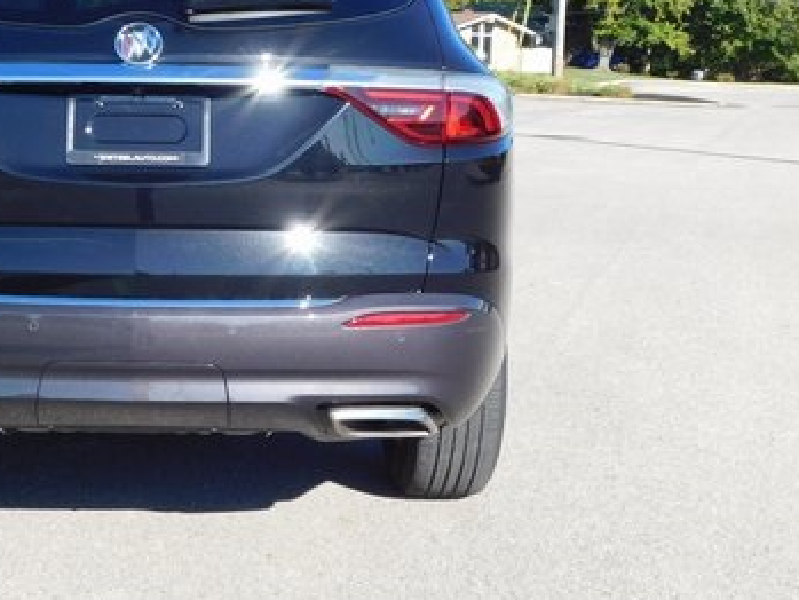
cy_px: 172
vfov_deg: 22.1
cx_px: 185
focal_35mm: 66
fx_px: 1524
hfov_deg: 28.9
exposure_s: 1/640
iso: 125
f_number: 3.5
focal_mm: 6.3
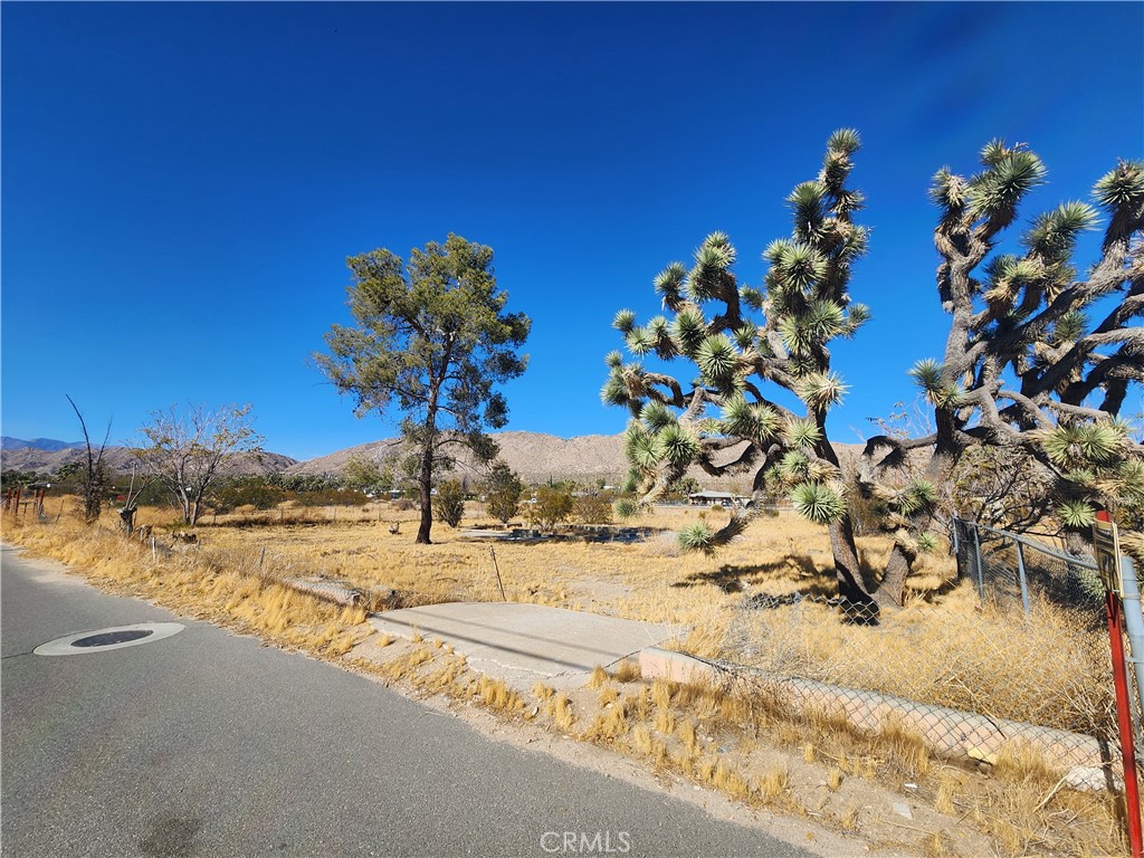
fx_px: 430
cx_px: 572
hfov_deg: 106.2
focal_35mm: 13
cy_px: 429
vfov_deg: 89.9
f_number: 2.2
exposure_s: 1/2180
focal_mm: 2.2
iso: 50
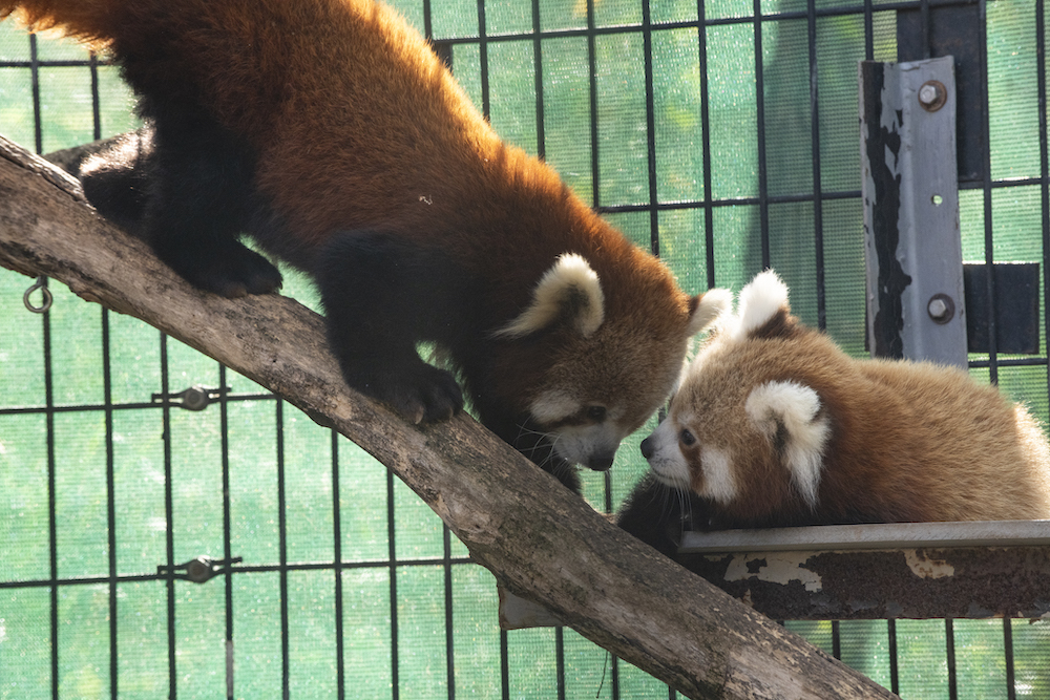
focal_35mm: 190
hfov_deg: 10.8
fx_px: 5542
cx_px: 525
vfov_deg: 7.2
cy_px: 350
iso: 1000
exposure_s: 1/250
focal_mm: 190
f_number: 11
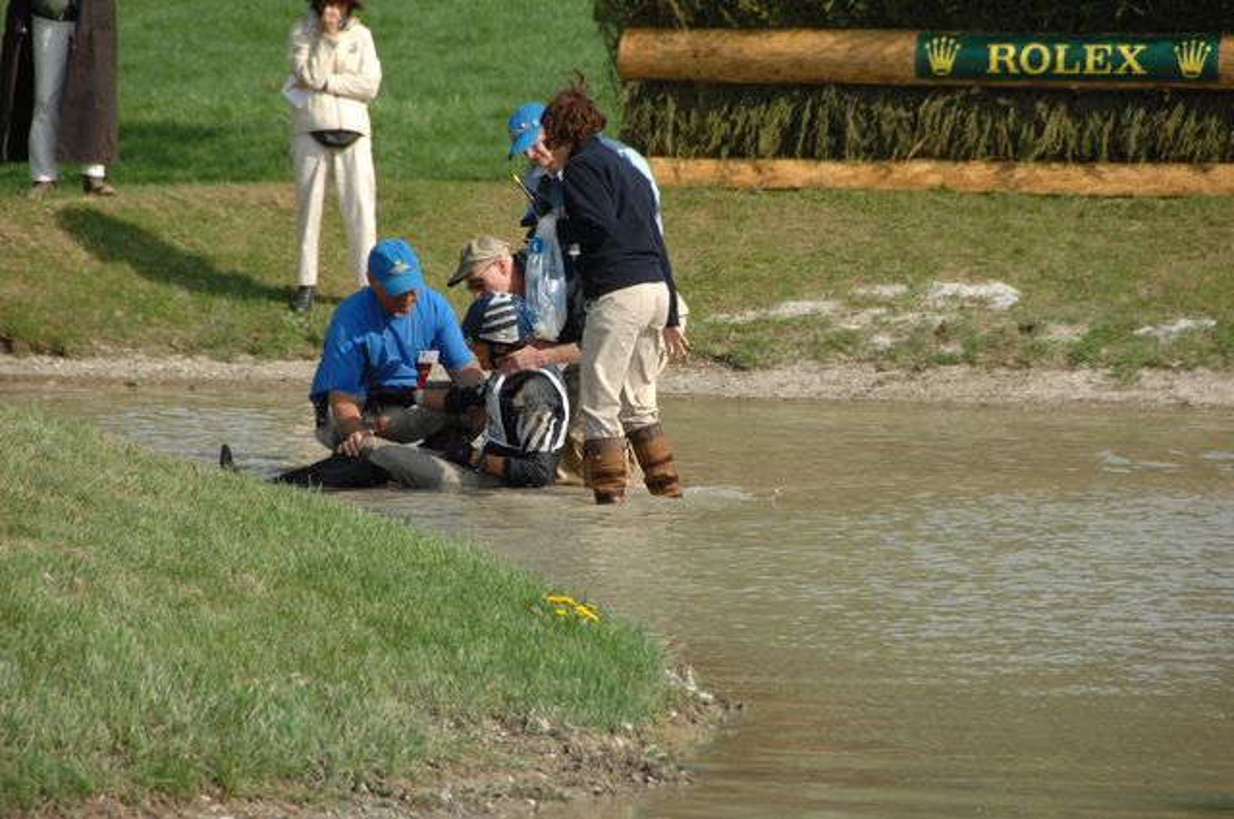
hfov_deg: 6.9
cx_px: 617
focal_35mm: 300
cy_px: 410
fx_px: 10270
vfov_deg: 4.6
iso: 500
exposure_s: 1/1000
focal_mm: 200
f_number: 6.7
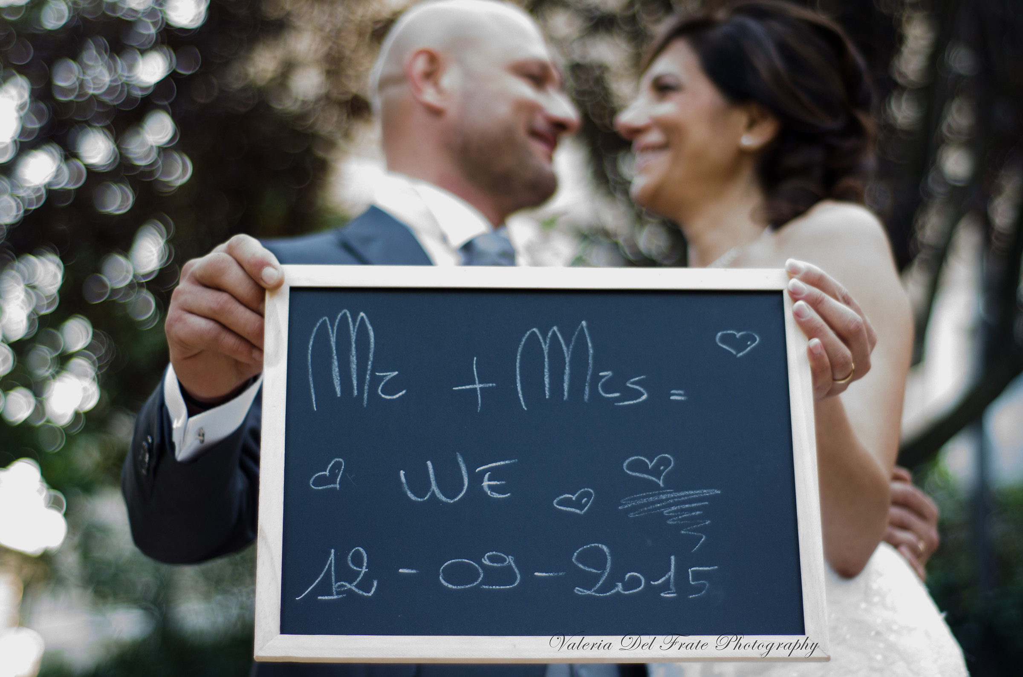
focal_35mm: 75
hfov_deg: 27.0
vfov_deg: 18.1
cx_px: 512
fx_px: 2127
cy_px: 338
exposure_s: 1/200
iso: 1000
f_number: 1.8
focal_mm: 50
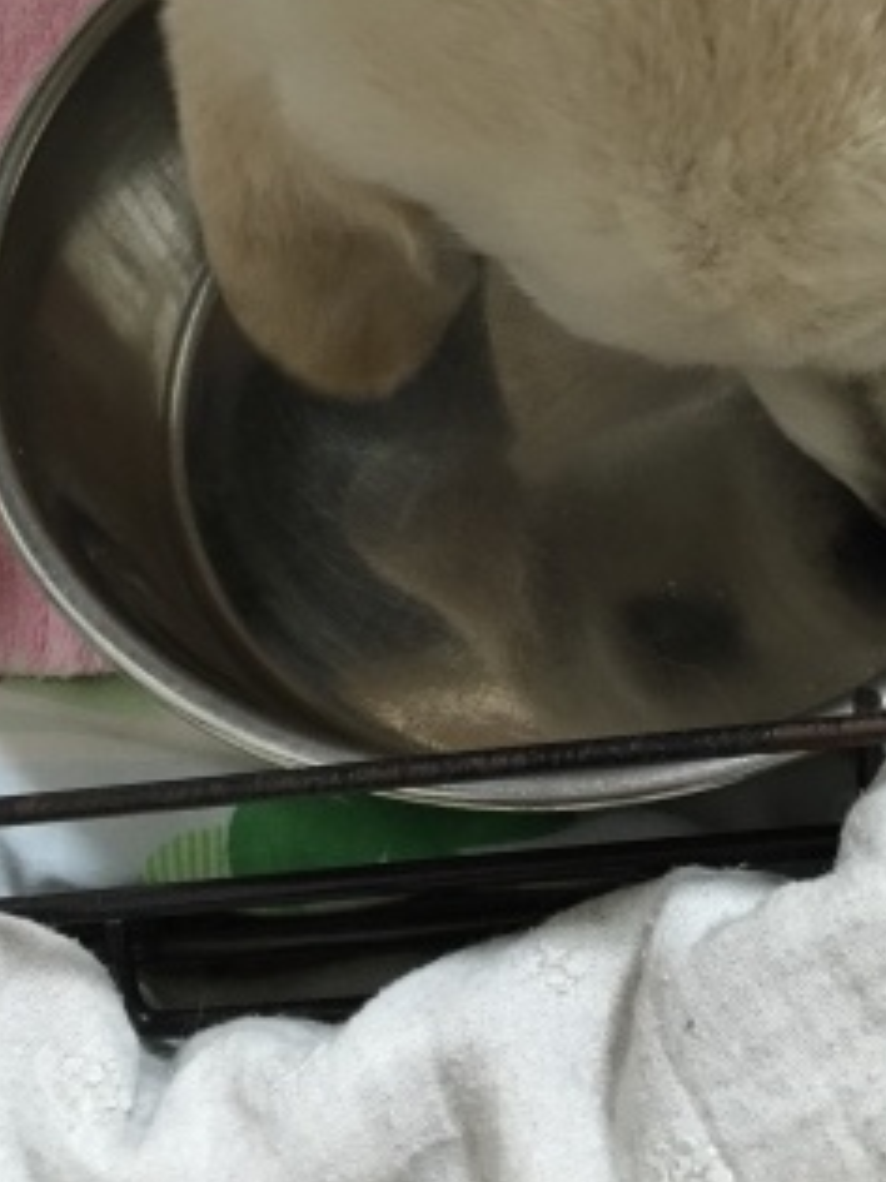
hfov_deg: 31.4
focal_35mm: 46
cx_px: 550
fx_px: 1571
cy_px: 281
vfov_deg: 40.0
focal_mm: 4.15
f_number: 2.2
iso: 200
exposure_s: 1/30
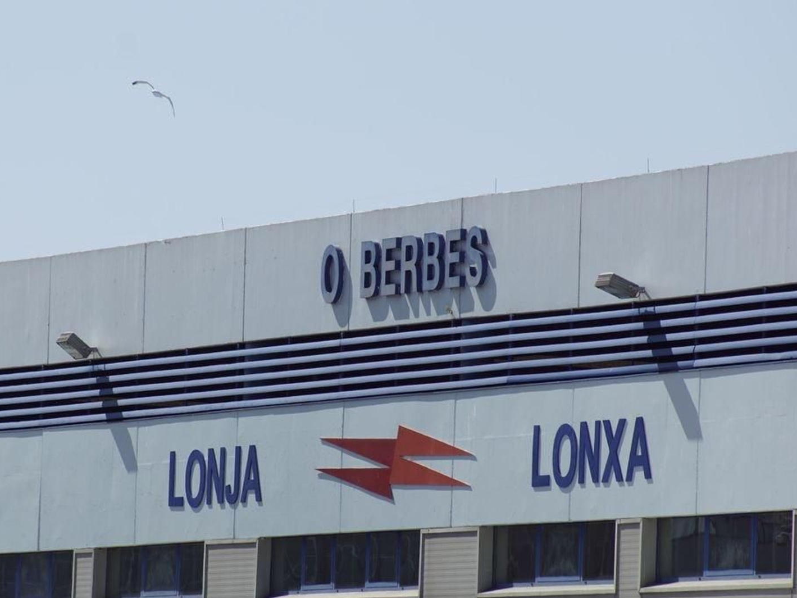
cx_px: 365
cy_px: 299
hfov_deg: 5.3
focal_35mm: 374
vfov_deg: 4.0
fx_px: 8610
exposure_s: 1/400
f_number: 8
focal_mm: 230
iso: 100
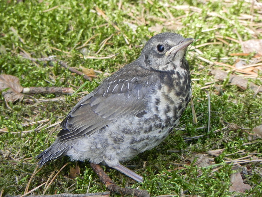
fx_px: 5132
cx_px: 131
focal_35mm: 678
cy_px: 98
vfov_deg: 2.2
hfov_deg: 2.9
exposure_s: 1/38
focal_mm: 120
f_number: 8
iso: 400
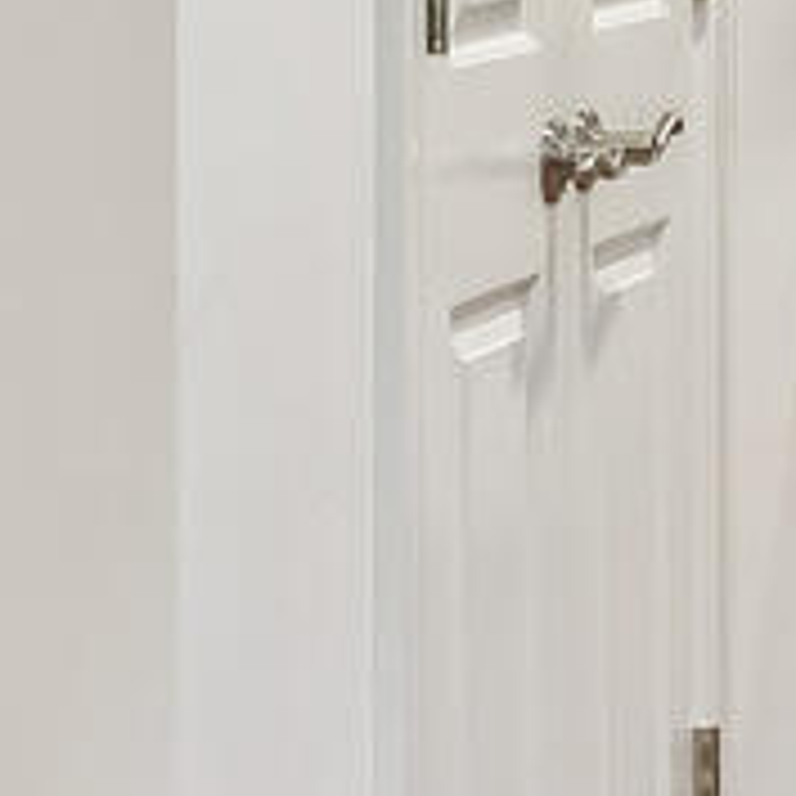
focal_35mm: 177
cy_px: -362
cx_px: 1965
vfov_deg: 9.6
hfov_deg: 8.9
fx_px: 4605
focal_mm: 18
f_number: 7.1
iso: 400
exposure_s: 1/3.33
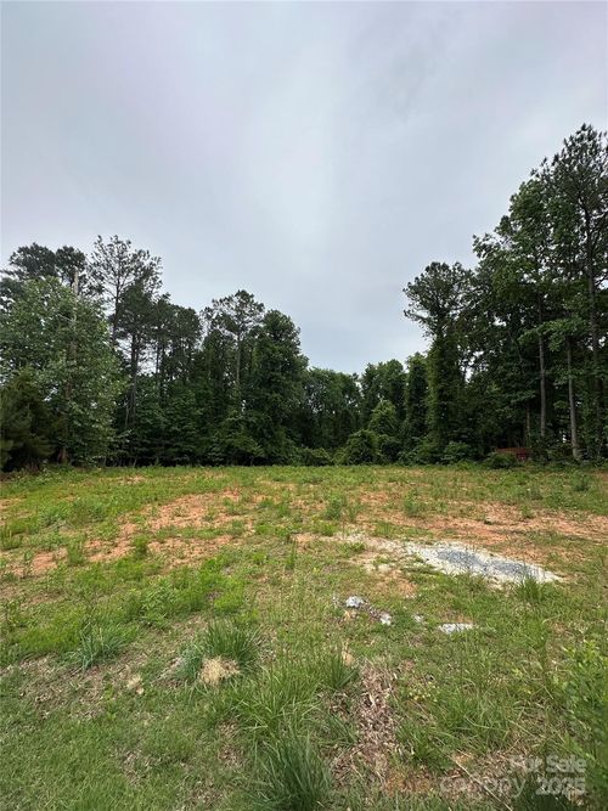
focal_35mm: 14
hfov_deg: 85.7
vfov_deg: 102.1
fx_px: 328
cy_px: 406
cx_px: 304
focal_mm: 2.22
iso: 50
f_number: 2.2
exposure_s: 1/2053
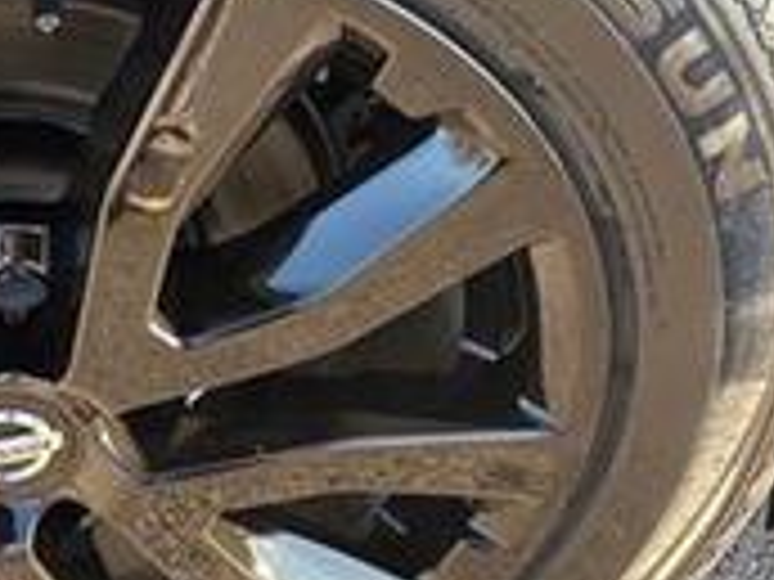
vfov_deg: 19.4
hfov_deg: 24.6
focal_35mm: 76
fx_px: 1699
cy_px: 243
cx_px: 22
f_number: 1.6
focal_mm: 5.96
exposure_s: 1/205
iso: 100
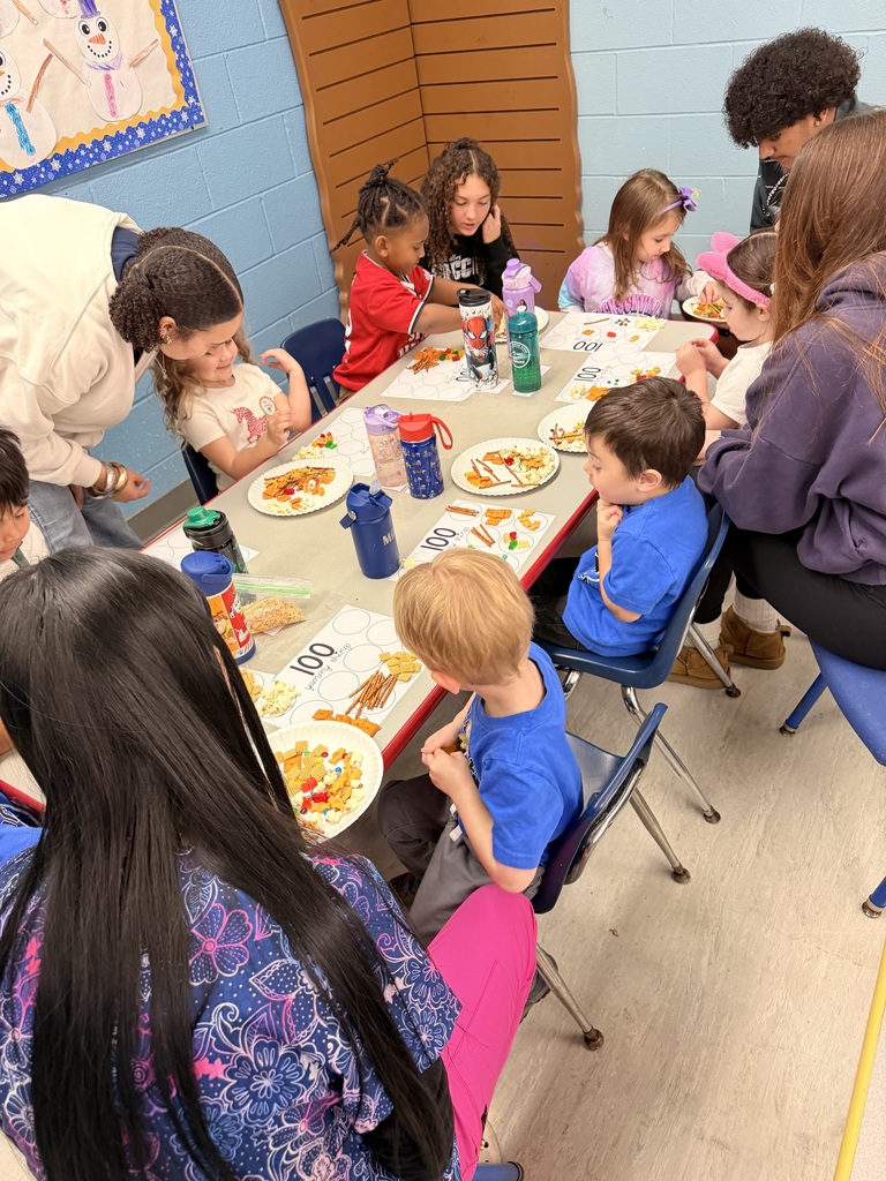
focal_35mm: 24
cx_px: 443
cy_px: 590
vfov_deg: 71.6
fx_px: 819
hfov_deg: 56.8
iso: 320
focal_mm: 6.76
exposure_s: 1/60
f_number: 1.78
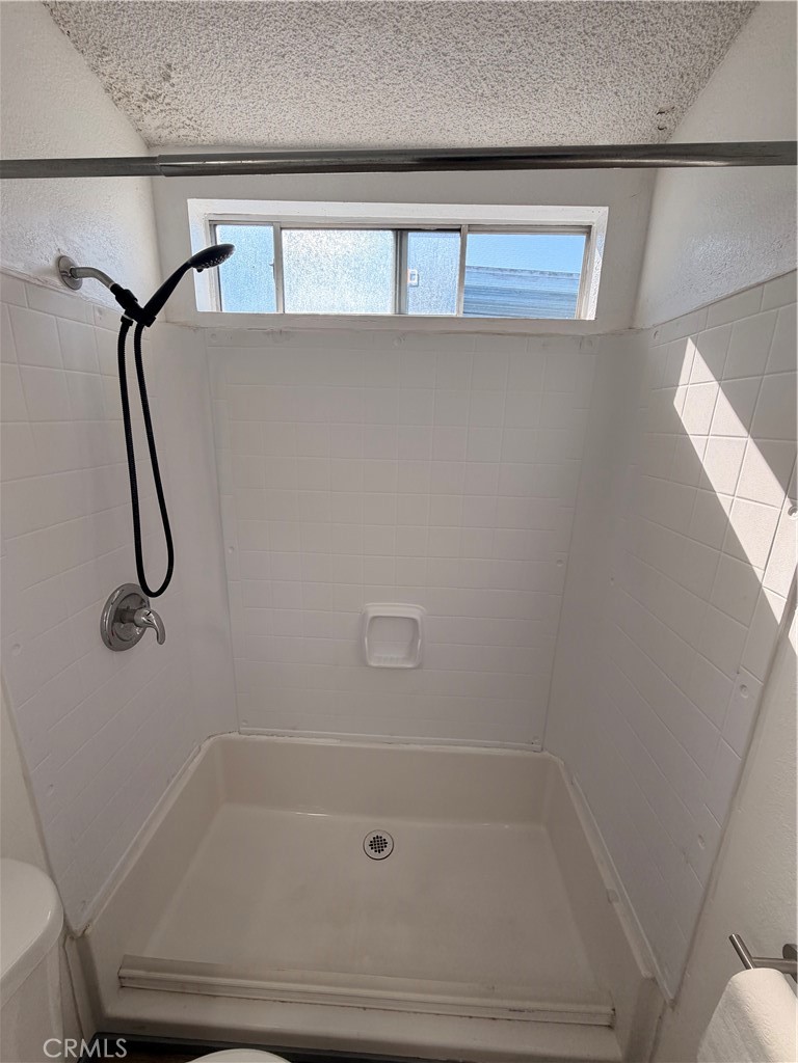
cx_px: 399
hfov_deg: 85.7
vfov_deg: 102.1
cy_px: 532
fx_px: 430
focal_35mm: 14
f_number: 2.2
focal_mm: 2.22
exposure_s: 1/249
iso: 40
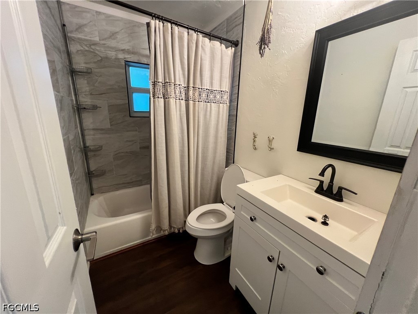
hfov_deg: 106.2
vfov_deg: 89.9
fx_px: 157
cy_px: 157
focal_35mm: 13
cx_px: 209
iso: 250
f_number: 1.8
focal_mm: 1.57
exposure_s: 1/60
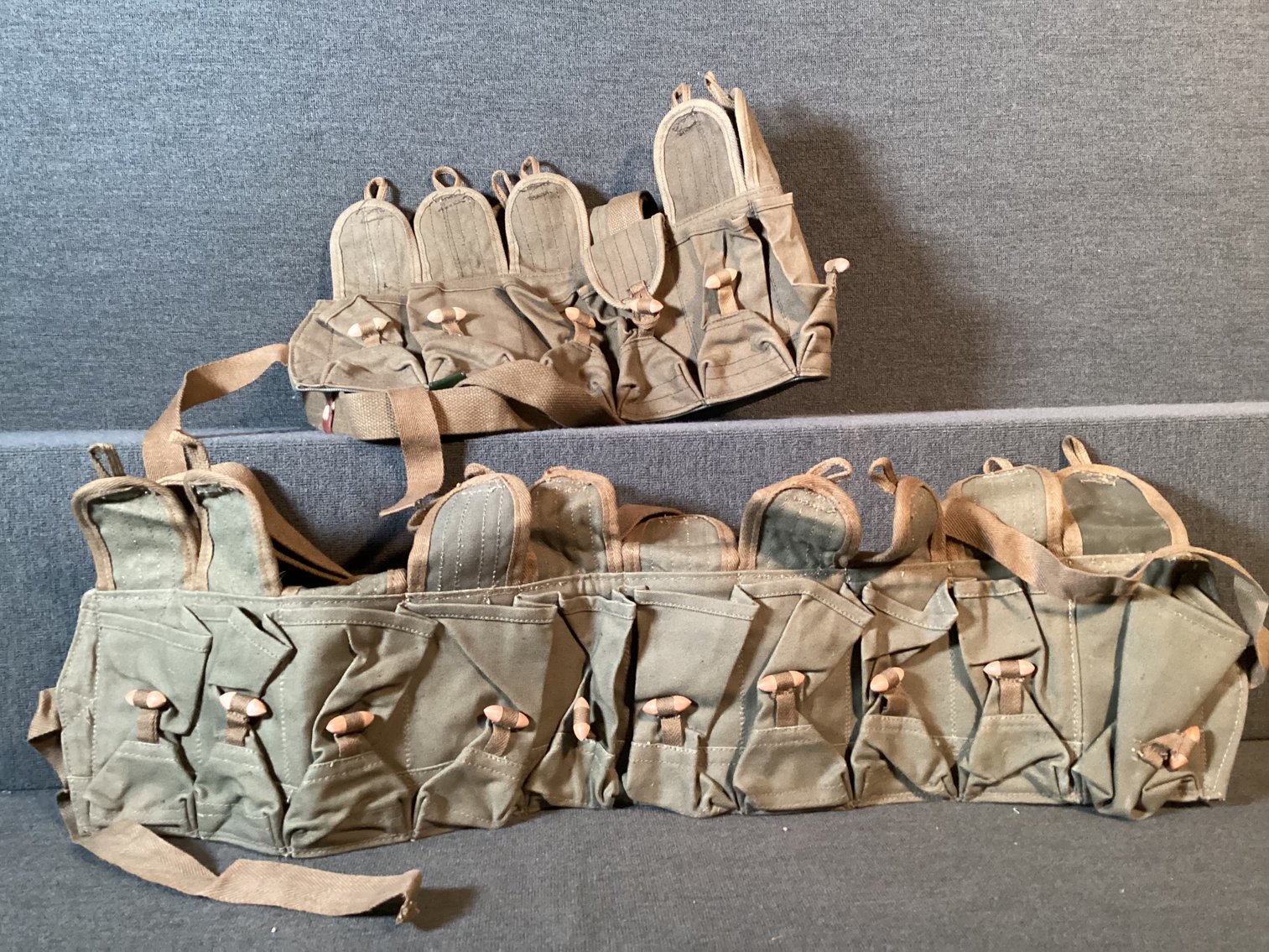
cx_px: 634
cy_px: 476
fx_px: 1137
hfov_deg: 58.3
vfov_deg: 45.4
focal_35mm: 31
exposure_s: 1/40
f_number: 2.4
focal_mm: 3.3
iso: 400
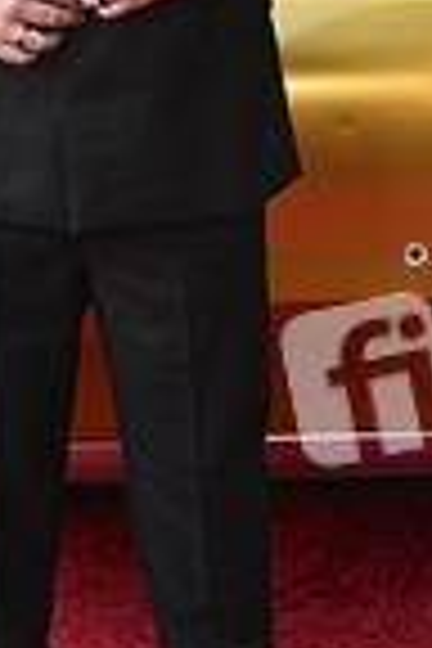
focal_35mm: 142
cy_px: 135
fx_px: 2556
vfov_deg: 14.4
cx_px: 104
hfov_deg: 9.6
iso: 1600
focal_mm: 51
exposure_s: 1/320
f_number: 4.5
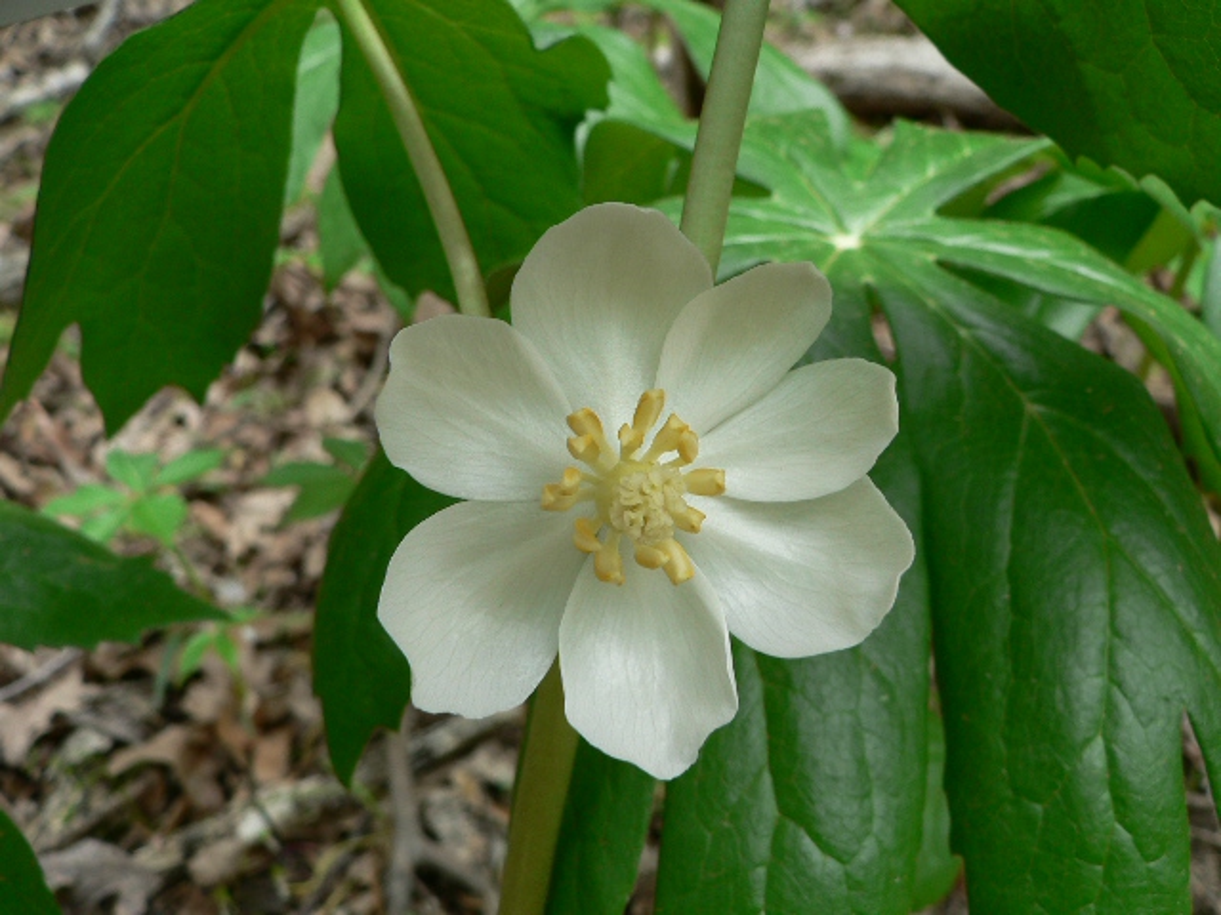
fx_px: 1270
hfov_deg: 51.4
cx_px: 610
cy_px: 458
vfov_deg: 39.7
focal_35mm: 36
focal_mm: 6
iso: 80
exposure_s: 1/100
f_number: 3.6
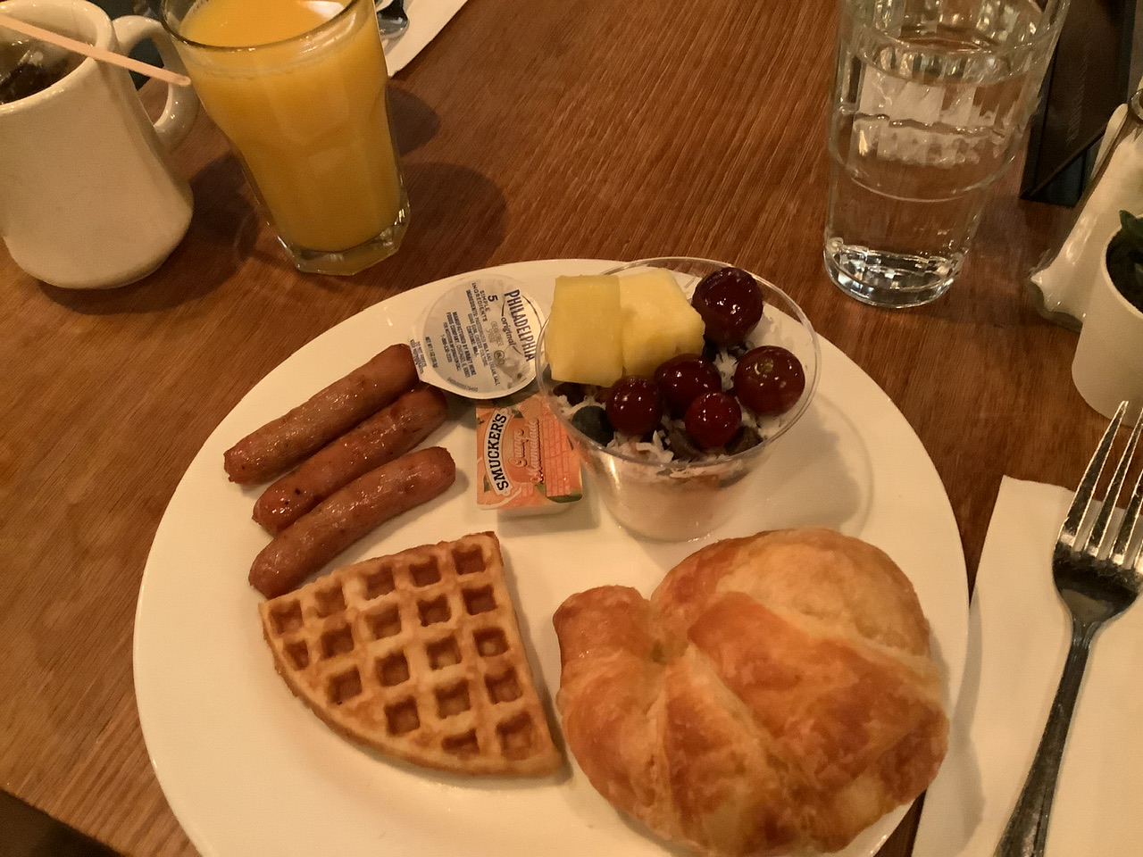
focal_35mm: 31
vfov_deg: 45.4
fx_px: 1024
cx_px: 572
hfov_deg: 58.4
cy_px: 428
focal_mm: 3.3
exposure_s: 1/30
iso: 500
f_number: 2.4
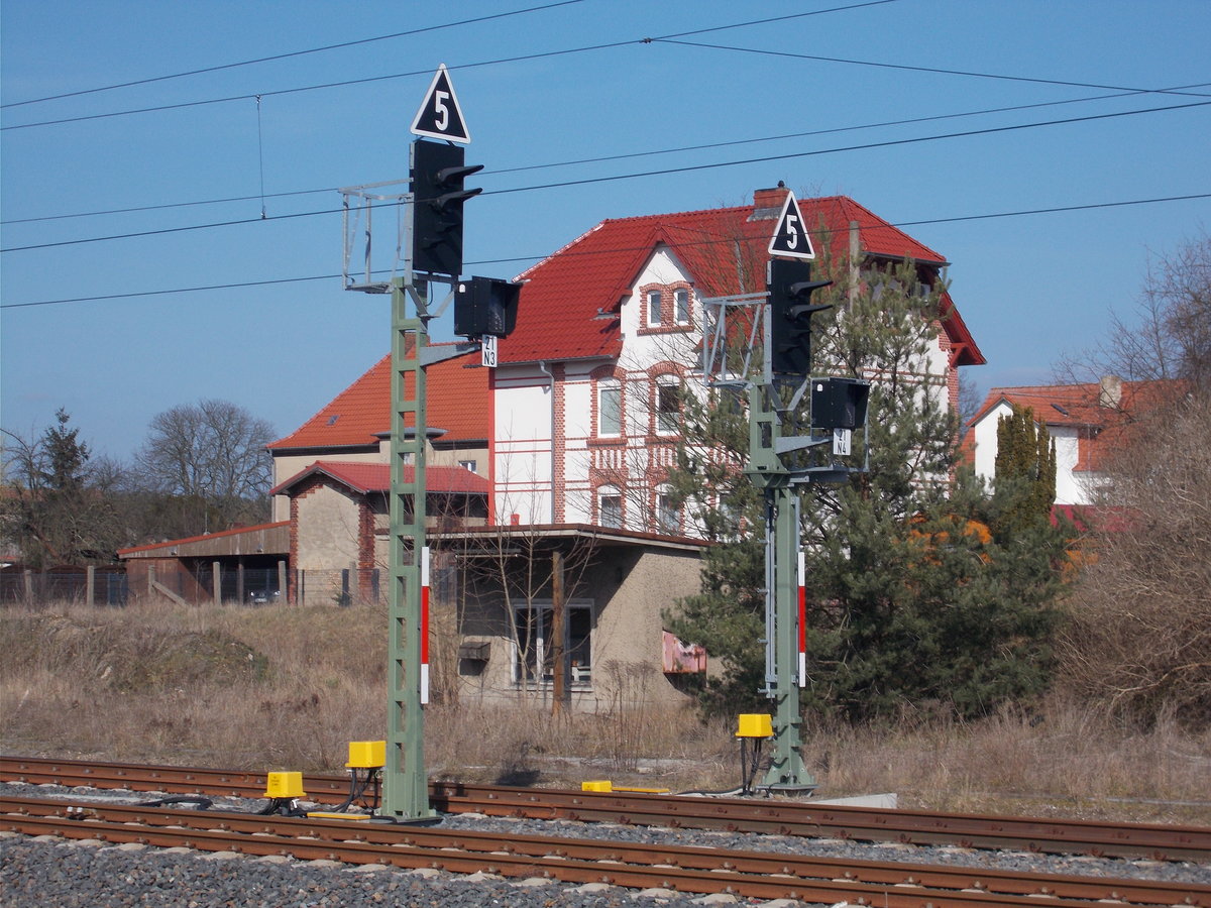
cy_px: 454
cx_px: 606
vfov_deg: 17.2
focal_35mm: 86
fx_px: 3009
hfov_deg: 22.8
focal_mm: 15.4
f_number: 15.8
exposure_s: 1/80
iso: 80
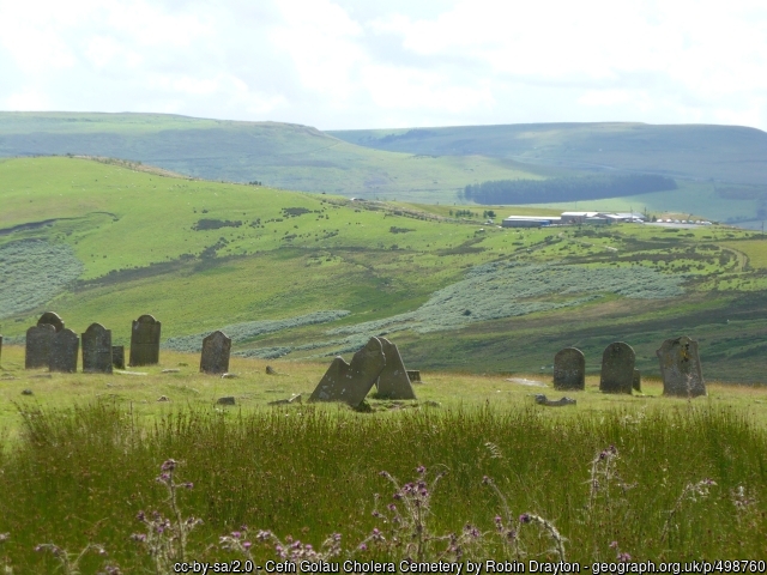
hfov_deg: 15.5
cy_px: 288
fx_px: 2814
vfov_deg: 11.7
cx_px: 384
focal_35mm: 127
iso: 100
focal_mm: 21
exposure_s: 1/640
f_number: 3.7
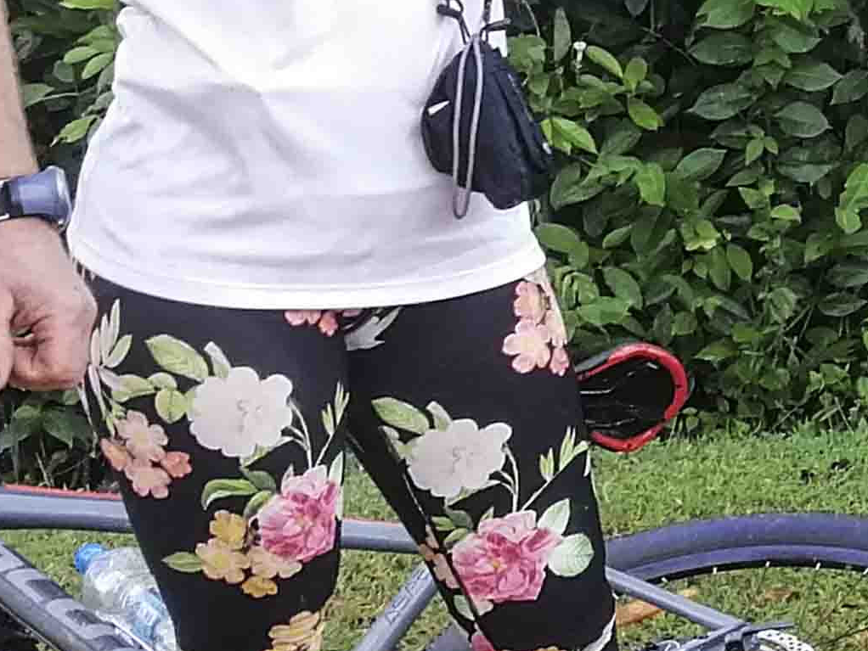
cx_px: 1513
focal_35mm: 293
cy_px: -179
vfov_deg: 5.1
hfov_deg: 6.6
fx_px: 7349
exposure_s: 1/2000
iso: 50
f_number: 2.2
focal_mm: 3.81
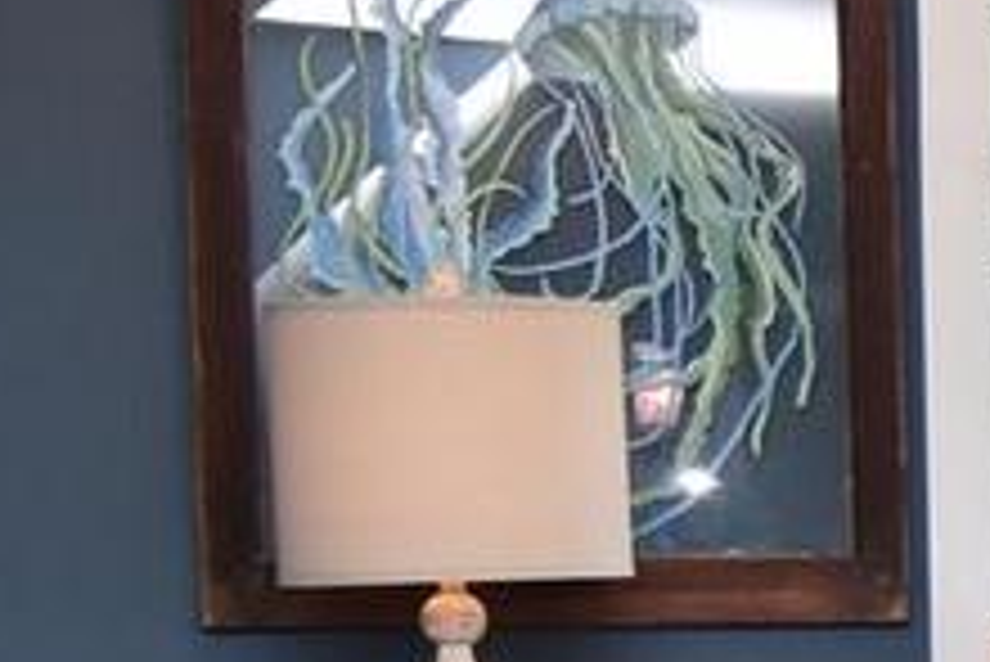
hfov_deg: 13.5
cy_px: 725
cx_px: 2241
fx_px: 3247
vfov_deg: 11.5
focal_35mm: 118
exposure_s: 1/80
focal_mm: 12
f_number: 7.1
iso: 800
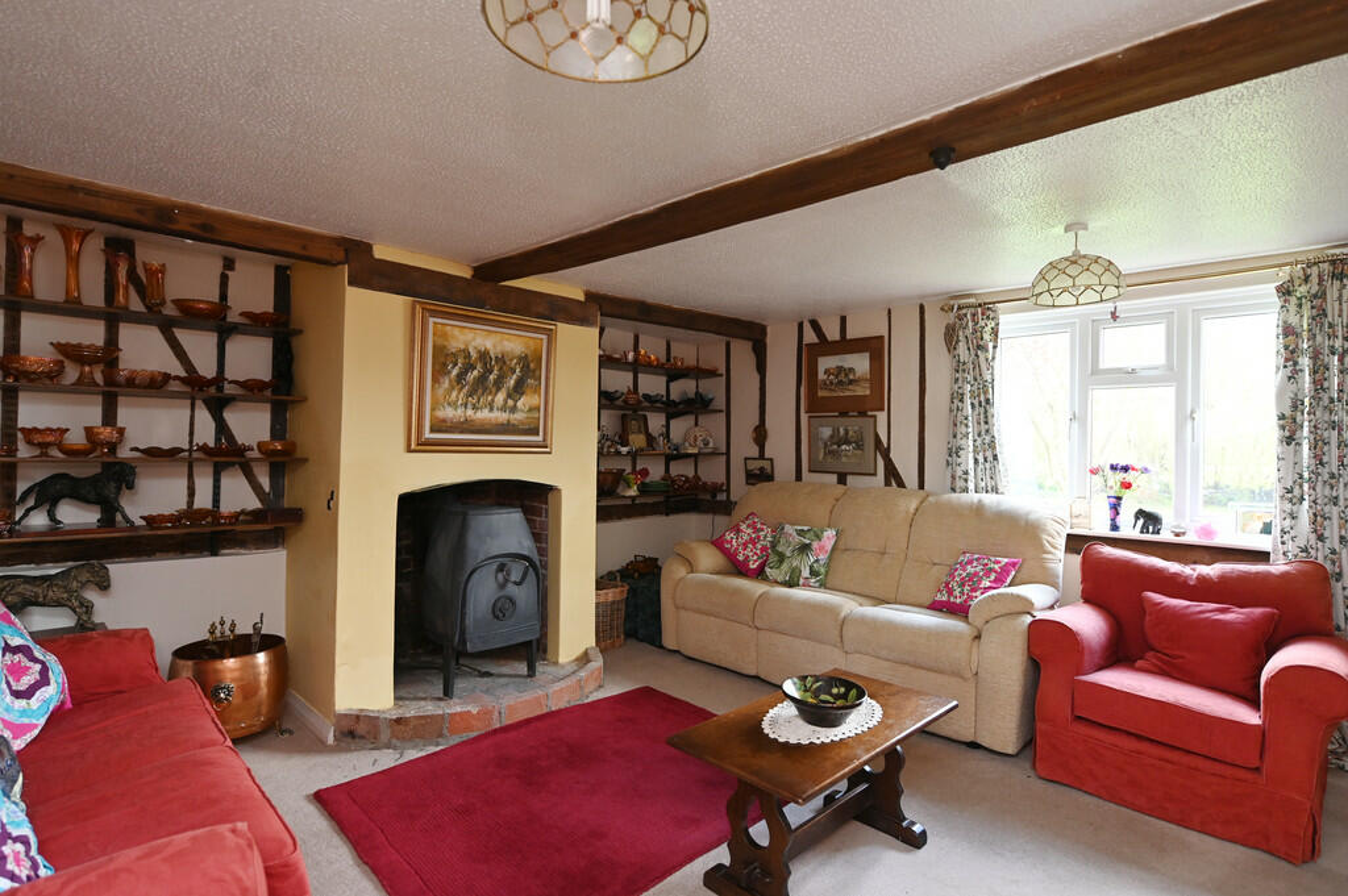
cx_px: 674
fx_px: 673
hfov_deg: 90.0
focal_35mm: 18
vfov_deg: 67.3
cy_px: 448
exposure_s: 1/60
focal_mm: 18
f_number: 4
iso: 720
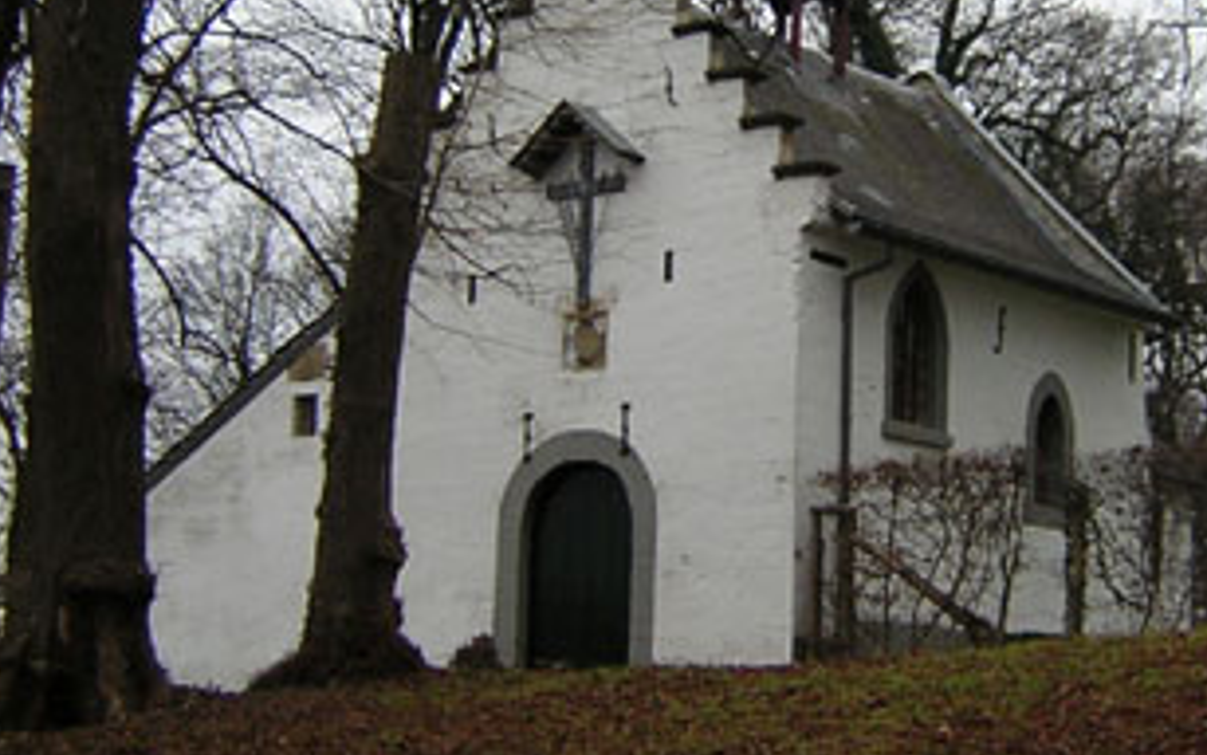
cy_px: 169
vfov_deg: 22.9
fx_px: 1842
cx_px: 759
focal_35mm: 56
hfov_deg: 36.1
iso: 100
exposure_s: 1/71.1
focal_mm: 4.7
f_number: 2.6
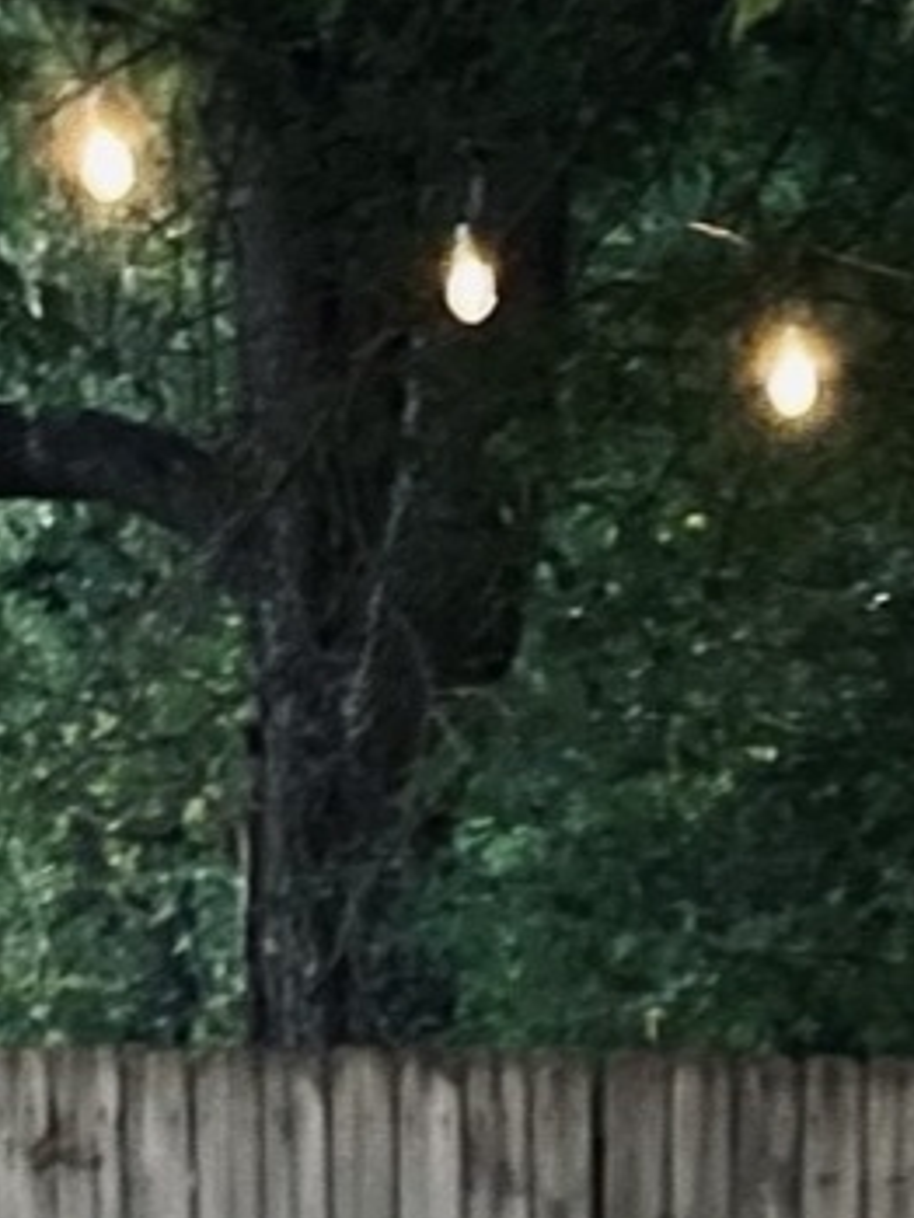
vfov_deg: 11.6
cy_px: 2583
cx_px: 1106
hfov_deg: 9.8
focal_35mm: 149
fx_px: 5242
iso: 500
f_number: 1.6
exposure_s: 1/9
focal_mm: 4.2
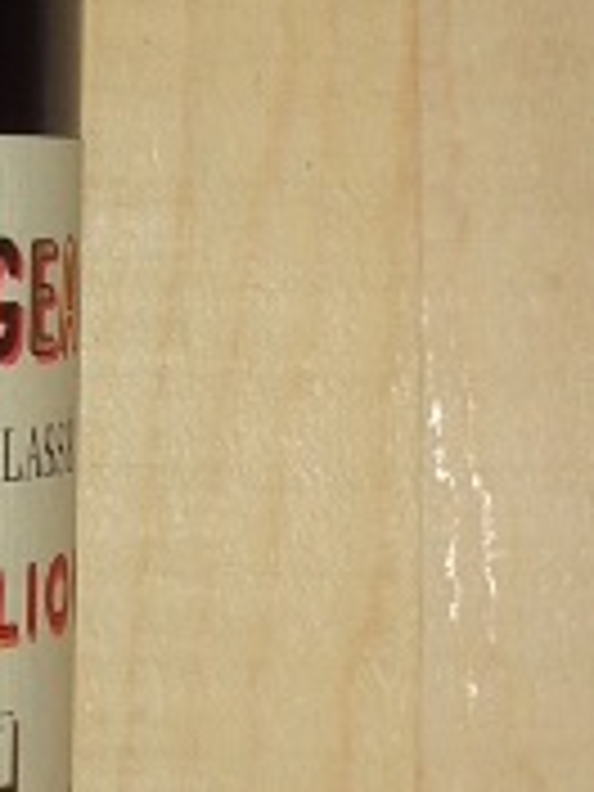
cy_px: 261
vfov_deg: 14.3
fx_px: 3157
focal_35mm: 138
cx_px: -256
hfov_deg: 10.4
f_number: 4.3
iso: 50
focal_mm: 5.8
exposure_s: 1/40
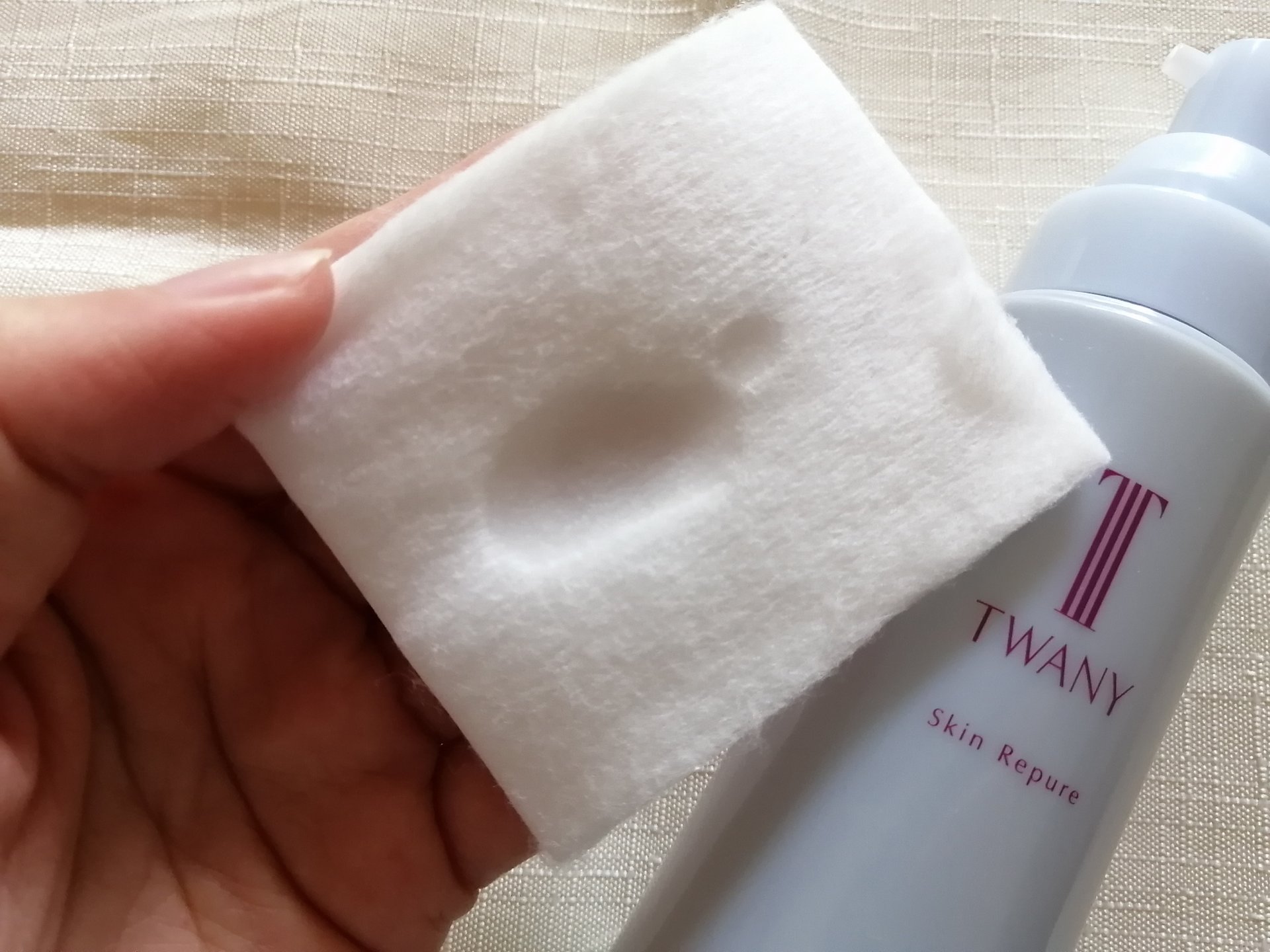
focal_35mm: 27
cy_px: 476
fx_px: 991
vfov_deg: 51.4
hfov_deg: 65.3
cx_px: 635
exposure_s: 1/33.3
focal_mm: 3.62
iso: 125
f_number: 1.8
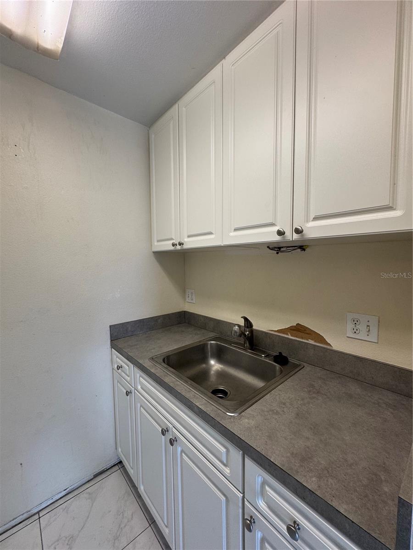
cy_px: 275
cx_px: 206
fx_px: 223
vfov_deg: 102.1
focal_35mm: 14
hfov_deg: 85.7
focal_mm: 2.22
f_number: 2.2
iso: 125
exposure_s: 1/120
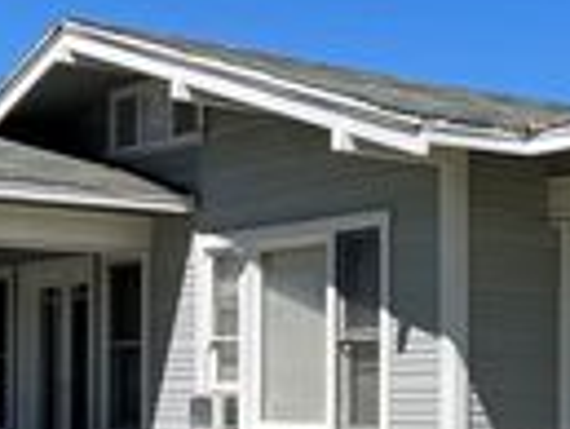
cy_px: 409
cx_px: 583
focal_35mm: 101
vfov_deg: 14.5
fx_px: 1665
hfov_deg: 18.9
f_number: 1.6
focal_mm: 4.2
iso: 32
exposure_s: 1/3861
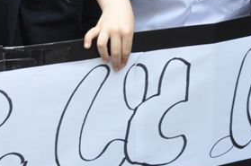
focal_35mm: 99
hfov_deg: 20.3
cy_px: -39
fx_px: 689
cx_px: 31
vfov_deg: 13.4
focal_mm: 18
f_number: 5.6
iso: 400
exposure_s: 1/125
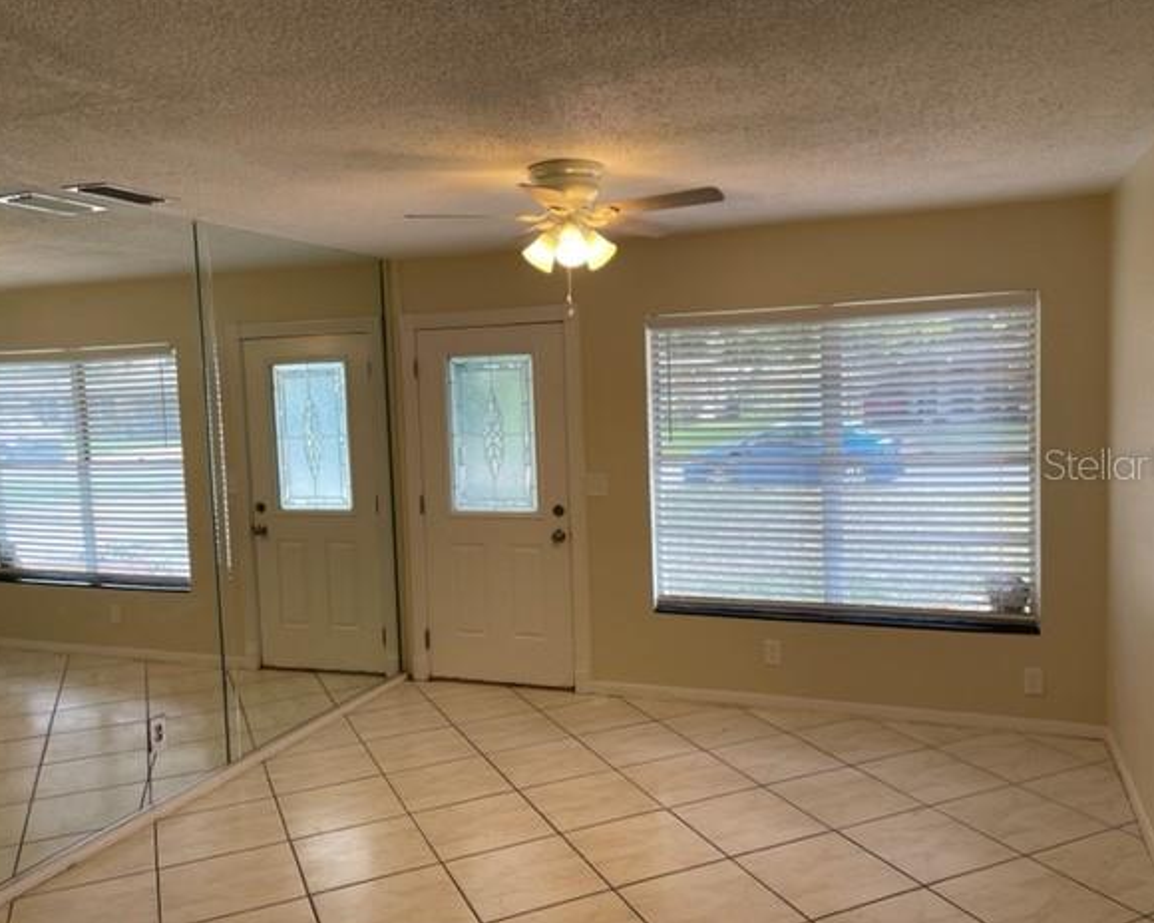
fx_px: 956
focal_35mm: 28
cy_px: 463
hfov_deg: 62.2
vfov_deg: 51.5
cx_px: 595
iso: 50
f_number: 1.6
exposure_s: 1/120
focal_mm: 4.2
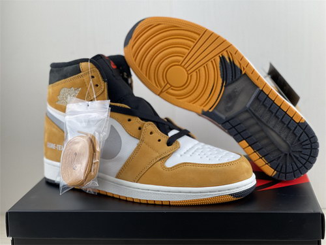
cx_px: 163
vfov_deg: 22.9
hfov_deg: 30.3
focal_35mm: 64
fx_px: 603
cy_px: 122
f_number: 2.2
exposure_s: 1/100
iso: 125
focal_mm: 7.5
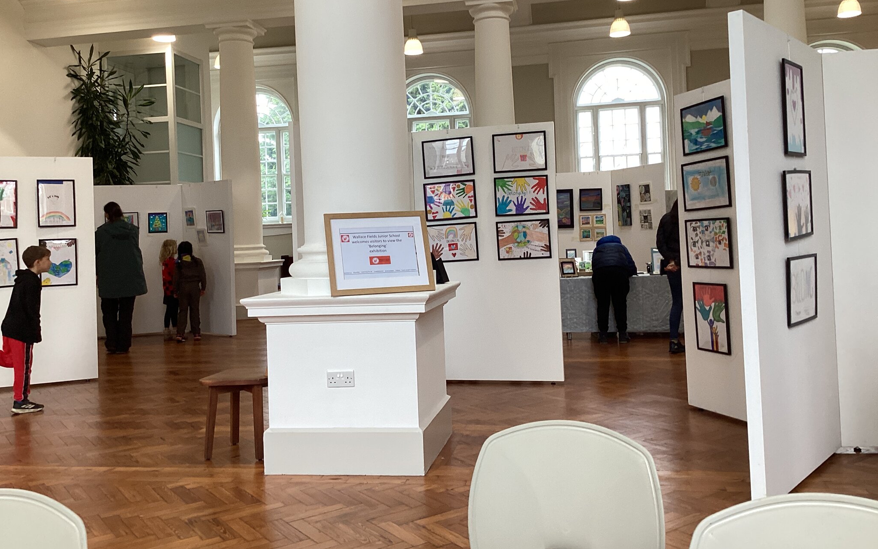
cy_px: 224
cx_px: 439
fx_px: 790
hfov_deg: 58.1
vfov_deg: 38.2
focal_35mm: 33
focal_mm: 3.3
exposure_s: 1/100
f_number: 2.4
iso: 80
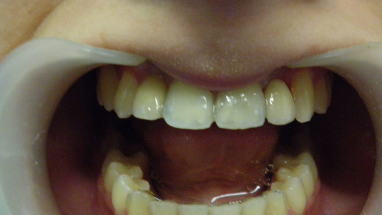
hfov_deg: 42.7
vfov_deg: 24.5
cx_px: 226
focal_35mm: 48
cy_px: 171
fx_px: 486
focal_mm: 6.3
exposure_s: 1/40
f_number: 3.5
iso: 800
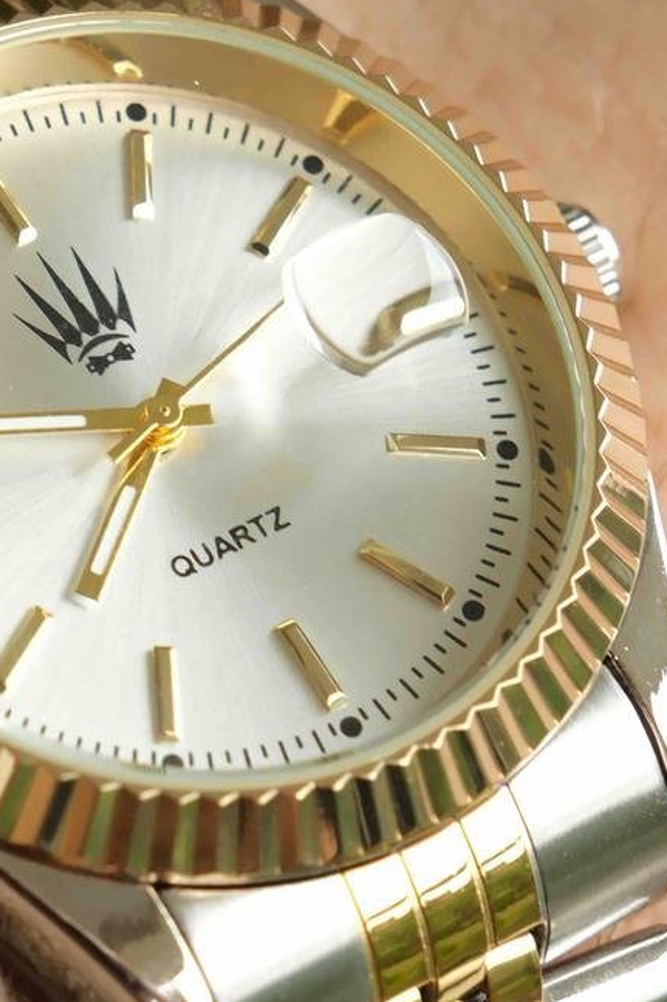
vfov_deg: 7.7
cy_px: 551
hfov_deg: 5.1
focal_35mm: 267
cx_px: 132
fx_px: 7424
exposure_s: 1/40
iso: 250
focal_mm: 80
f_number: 8
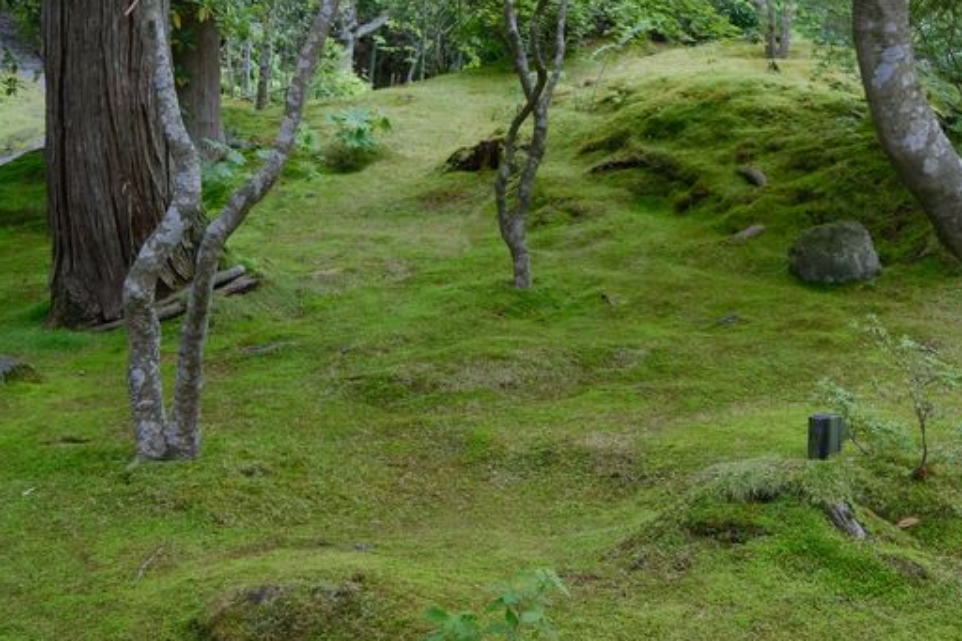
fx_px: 1255
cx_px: 654
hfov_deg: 41.3
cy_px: 236
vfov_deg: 28.5
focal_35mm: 47
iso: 1000
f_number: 4
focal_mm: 19.2
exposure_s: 1/400
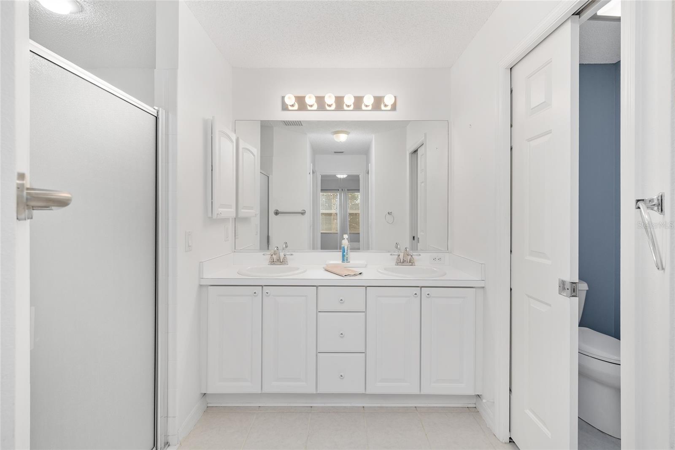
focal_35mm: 16
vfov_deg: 73.7
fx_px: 300
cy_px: 225
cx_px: 338
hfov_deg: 96.7
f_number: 6.3
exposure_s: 1/13
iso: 125
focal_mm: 16
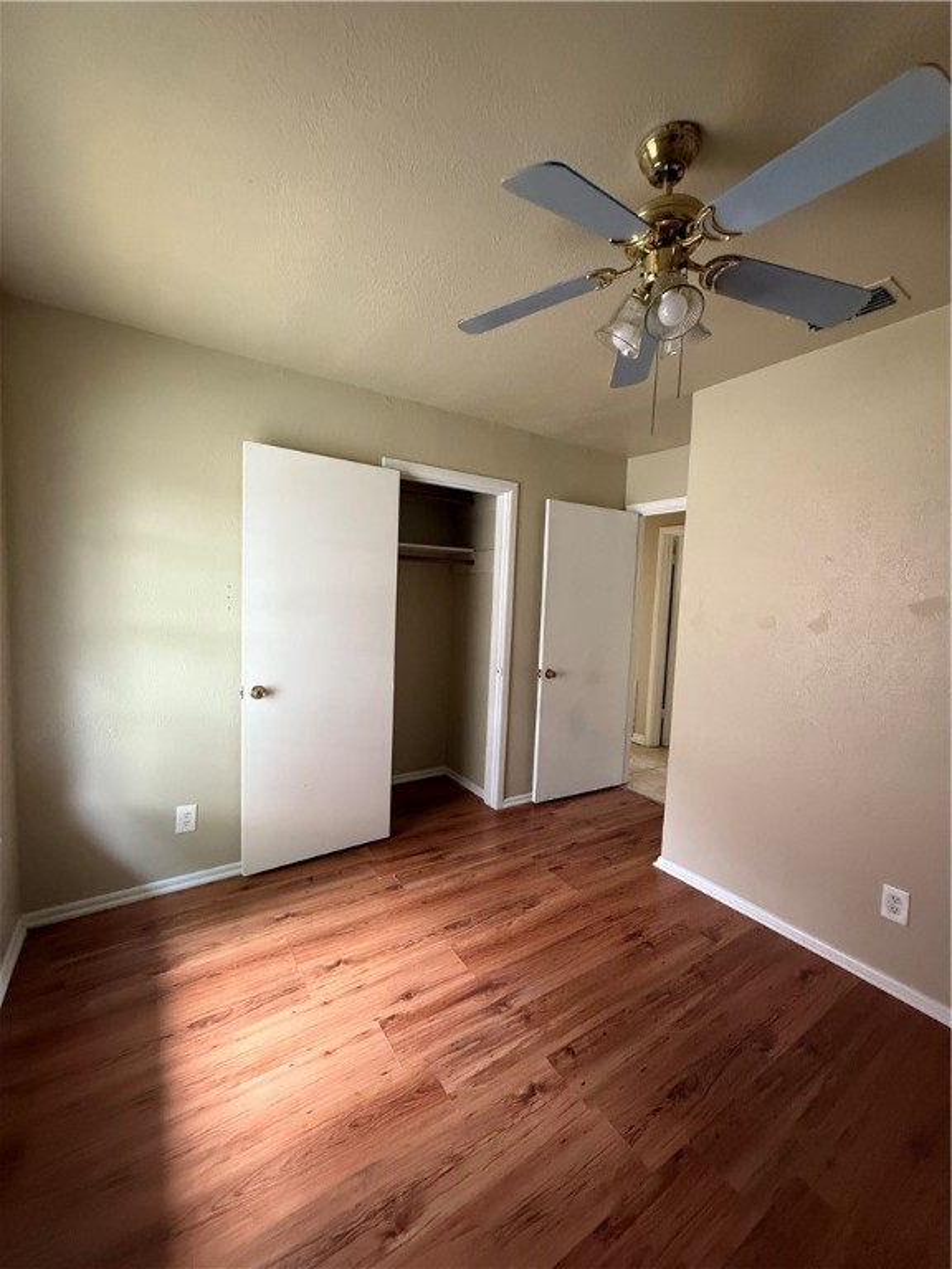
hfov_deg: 85.7
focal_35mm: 14
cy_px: 634
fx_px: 513
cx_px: 476
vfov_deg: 102.1
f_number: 2.2
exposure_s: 1/60
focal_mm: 2.22
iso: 500
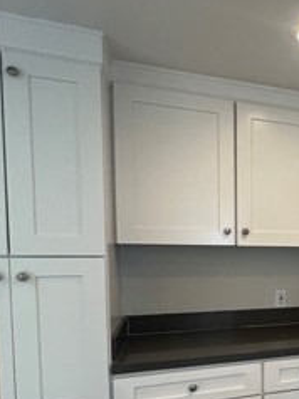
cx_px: 398
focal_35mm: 35
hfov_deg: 30.8
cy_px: 275
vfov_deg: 51.4
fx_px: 404
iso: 160
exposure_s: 1/120
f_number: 1.8
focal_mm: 1.57
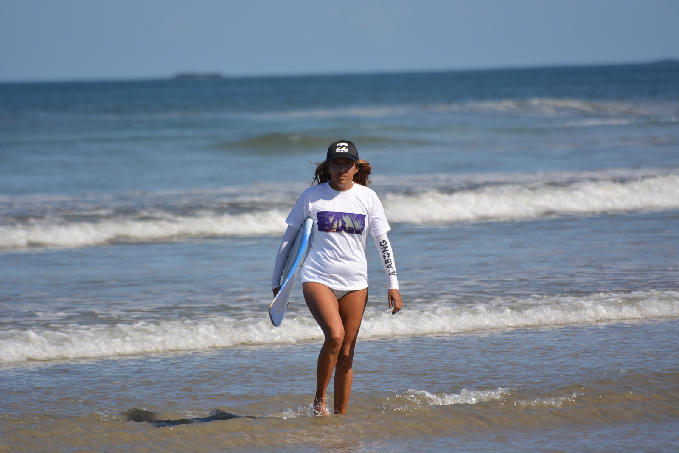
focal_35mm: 450
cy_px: 226
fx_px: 8488
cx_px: 340
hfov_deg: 4.6
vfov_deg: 3.1
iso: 100
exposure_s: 1/800
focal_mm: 300
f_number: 5.6
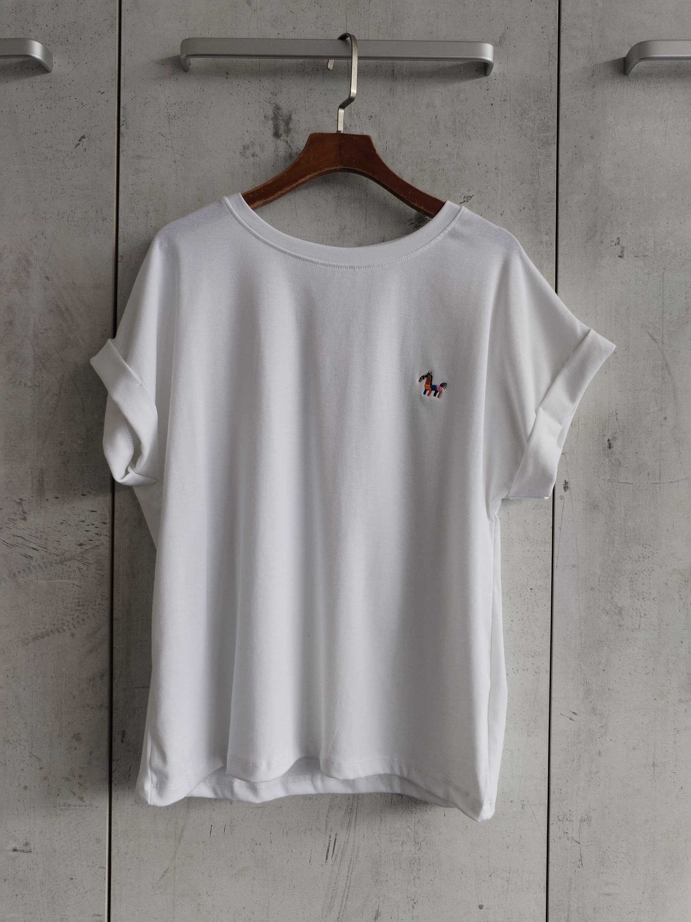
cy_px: 461
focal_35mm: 29
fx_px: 772
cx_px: 346
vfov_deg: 61.7
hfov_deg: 48.2
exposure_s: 1/128
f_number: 1.8
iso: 99
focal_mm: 4.75
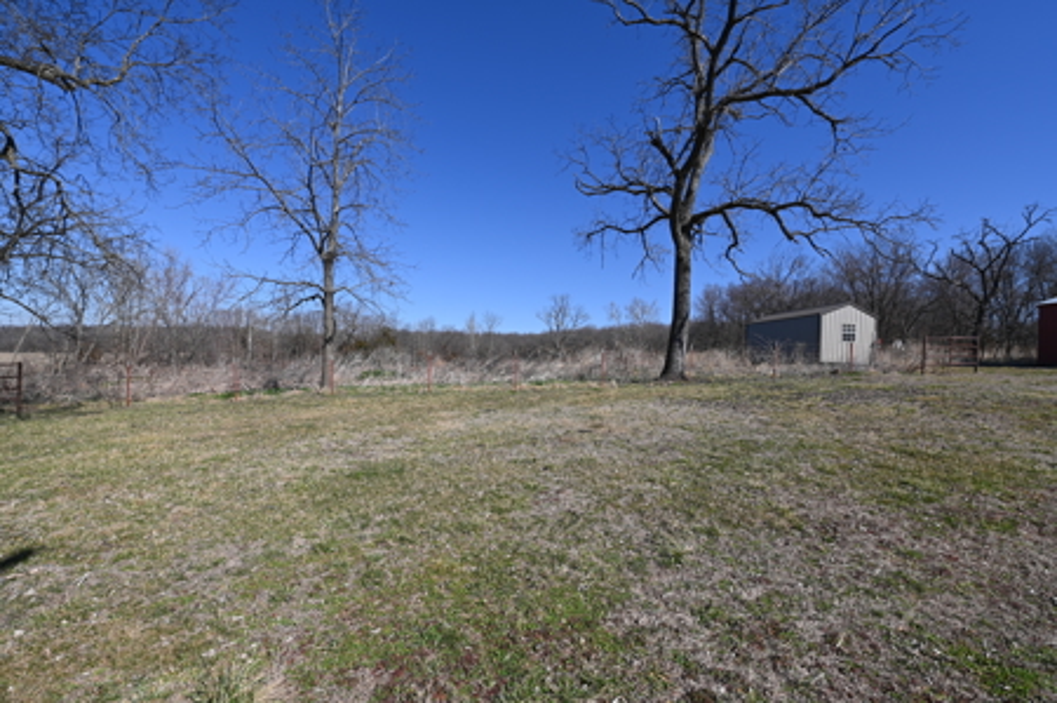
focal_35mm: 15
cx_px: 528
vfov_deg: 77.2
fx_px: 440
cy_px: 352
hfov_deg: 100.5
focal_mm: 15
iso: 100
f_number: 8
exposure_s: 1/500
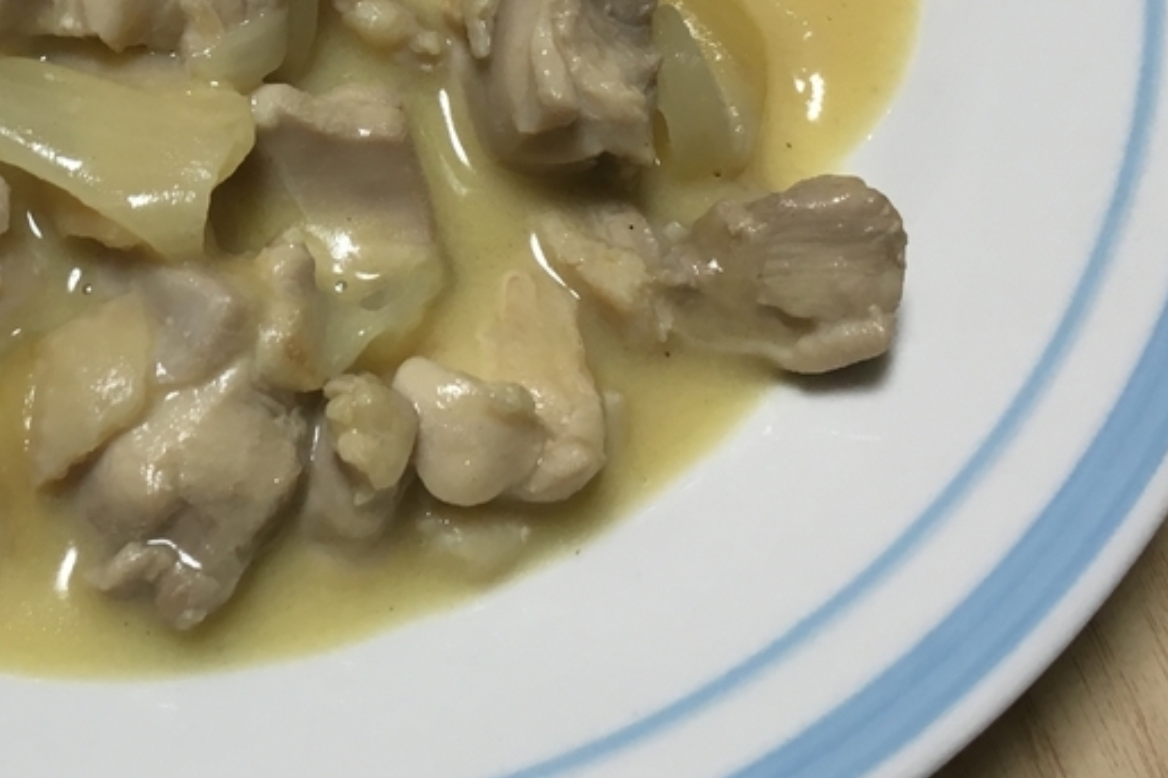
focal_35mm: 60
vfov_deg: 21.8
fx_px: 1946
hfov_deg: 31.8
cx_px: 120
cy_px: -9
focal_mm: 4.15
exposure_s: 1/30
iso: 50
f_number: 2.2
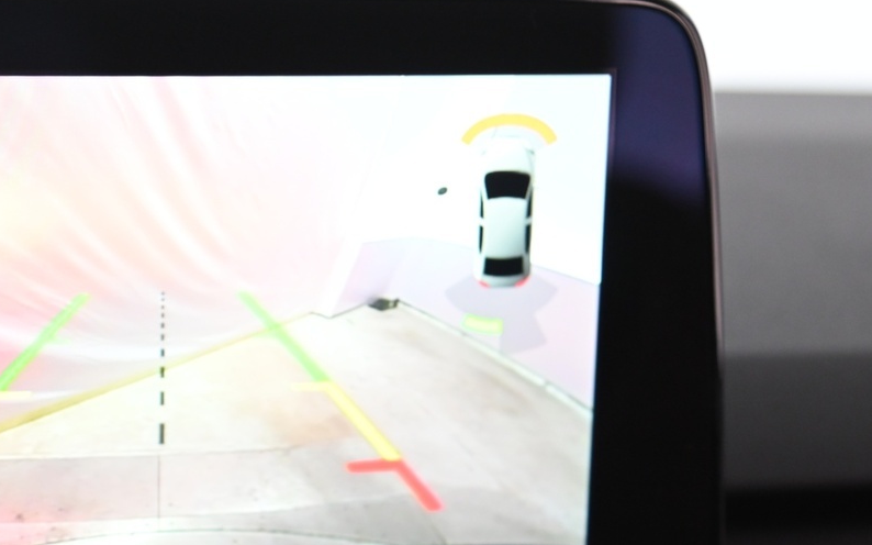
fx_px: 2376
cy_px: 546
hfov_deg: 20.4
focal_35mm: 100
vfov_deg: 12.9
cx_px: 113
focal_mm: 48
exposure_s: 1/30
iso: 2000
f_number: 4
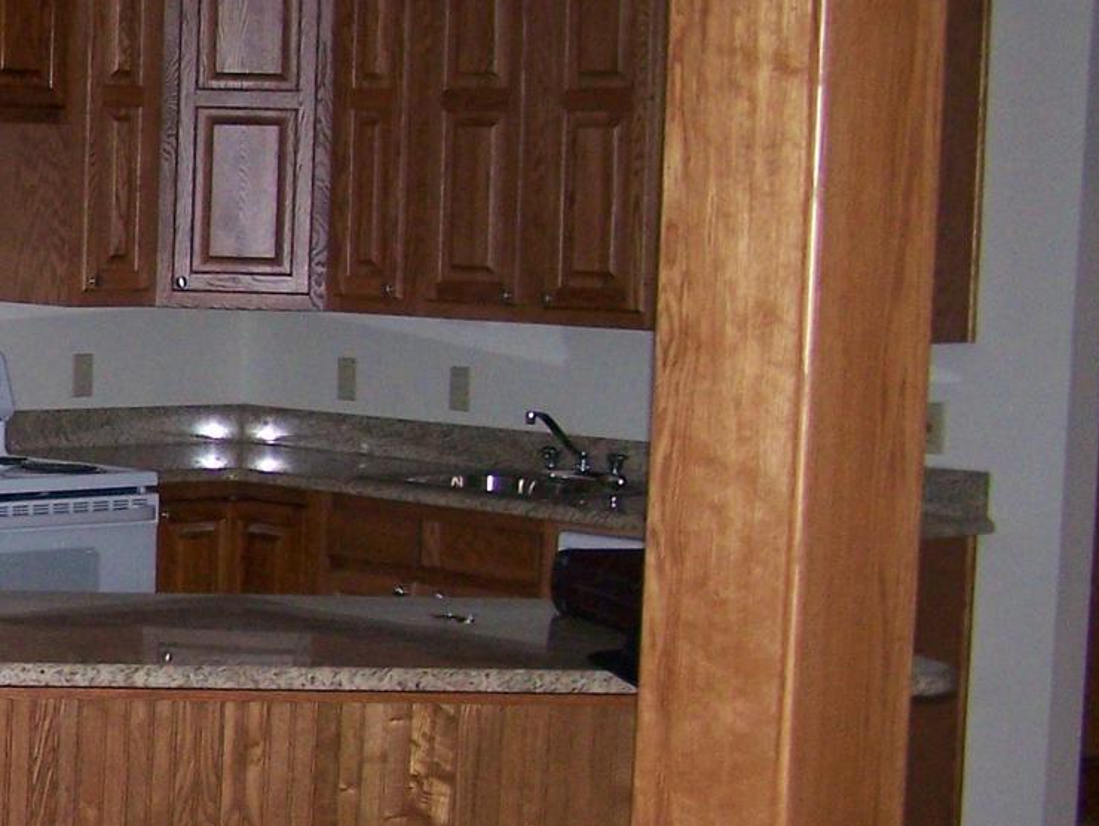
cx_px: -359
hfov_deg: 17.5
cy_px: 475
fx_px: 3336
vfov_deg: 14.1
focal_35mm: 105
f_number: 2.8
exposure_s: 1/60
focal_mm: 6.3
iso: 160
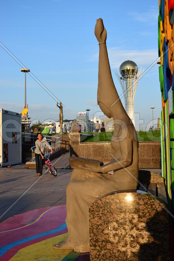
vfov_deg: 46.4
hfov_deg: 31.9
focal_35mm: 42
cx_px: 87
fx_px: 304
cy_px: 130
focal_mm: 28
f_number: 6.3
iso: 100
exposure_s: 1/160
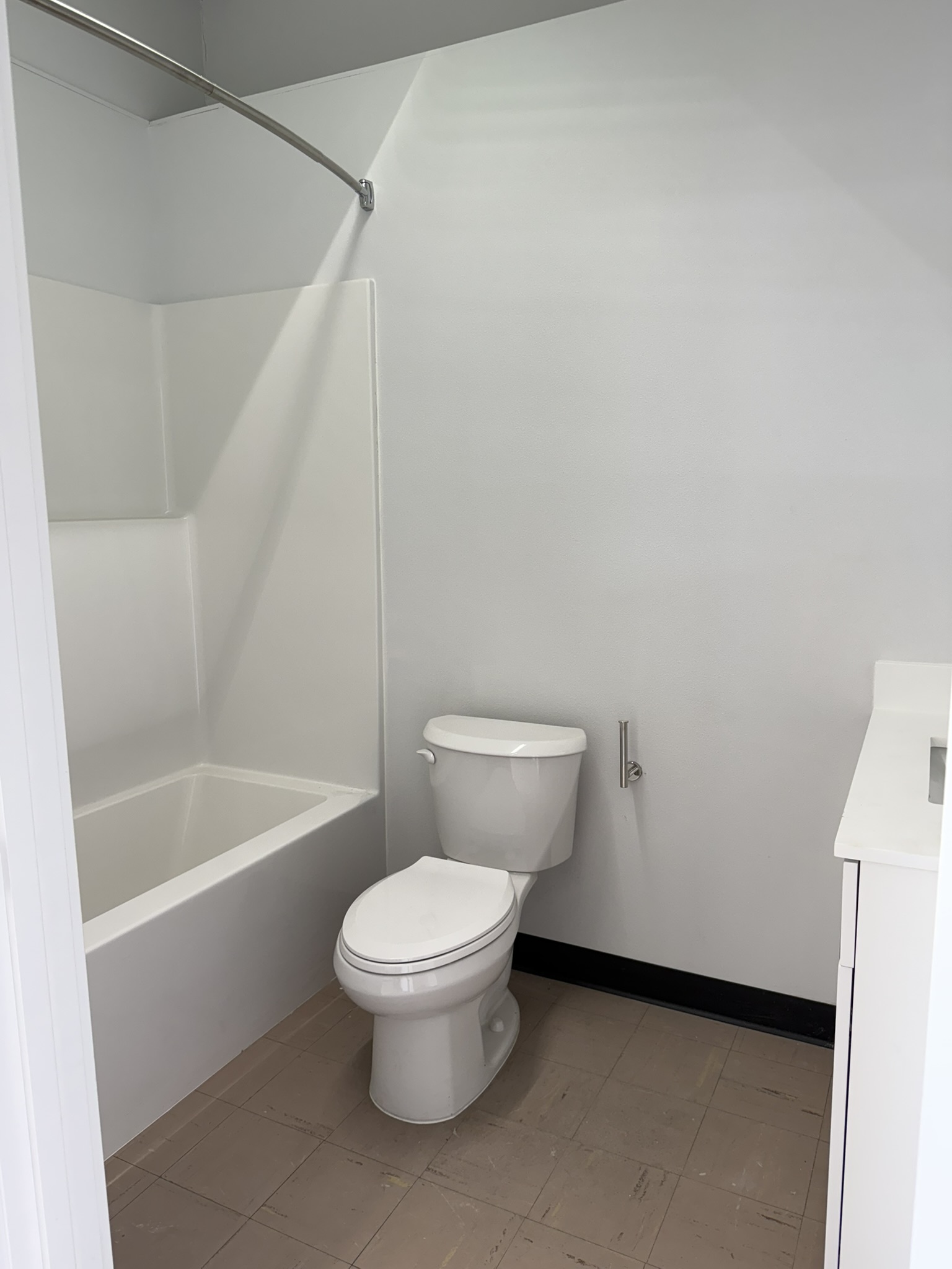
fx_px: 880
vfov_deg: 71.6
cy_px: 634
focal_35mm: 24
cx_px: 476
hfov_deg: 56.8
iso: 100
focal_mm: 6.76
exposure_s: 1/120
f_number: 1.78
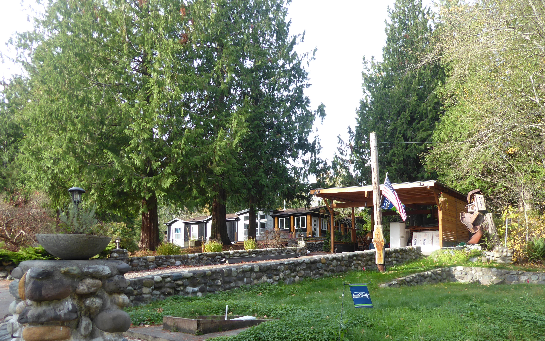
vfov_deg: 41.4
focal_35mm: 30
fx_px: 446
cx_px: 287
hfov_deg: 62.9
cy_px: 222
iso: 80
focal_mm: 4.3
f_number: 3.3
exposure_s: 1/80
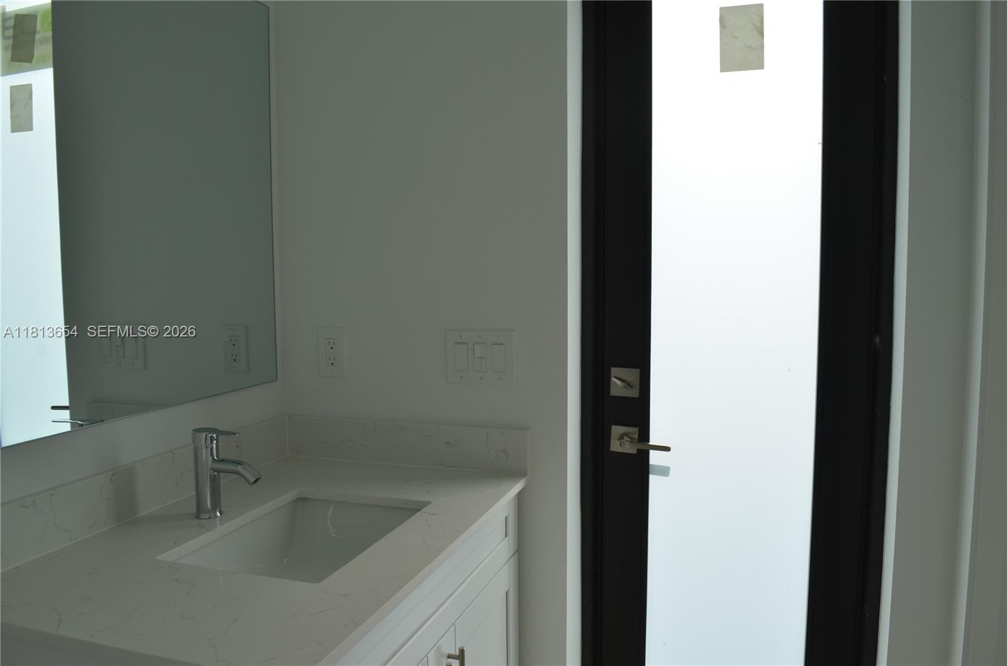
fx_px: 754
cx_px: 504
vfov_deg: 47.7
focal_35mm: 27
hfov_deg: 67.5
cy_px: 333
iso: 100
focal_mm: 18
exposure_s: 1/250
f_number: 8
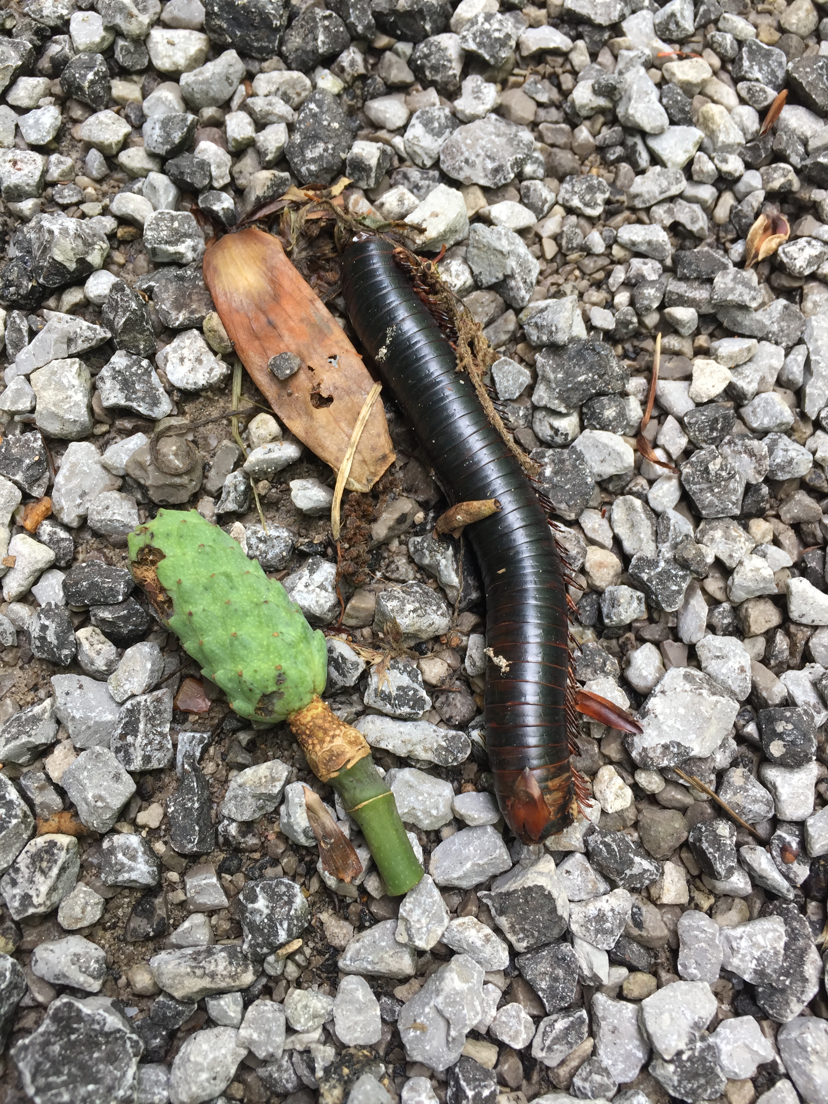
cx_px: 414
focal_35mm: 29
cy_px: 552
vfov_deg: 61.7
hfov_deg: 48.2
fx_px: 925
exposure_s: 1/120
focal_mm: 4.15
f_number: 2.2
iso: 32
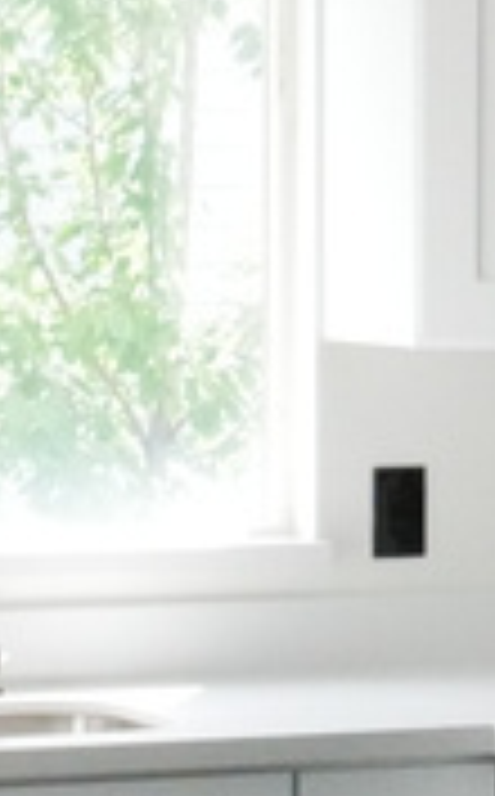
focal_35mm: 221
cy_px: 971
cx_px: 493
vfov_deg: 9.4
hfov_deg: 5.9
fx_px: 4790
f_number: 9
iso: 3200
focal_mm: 18
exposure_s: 1/500
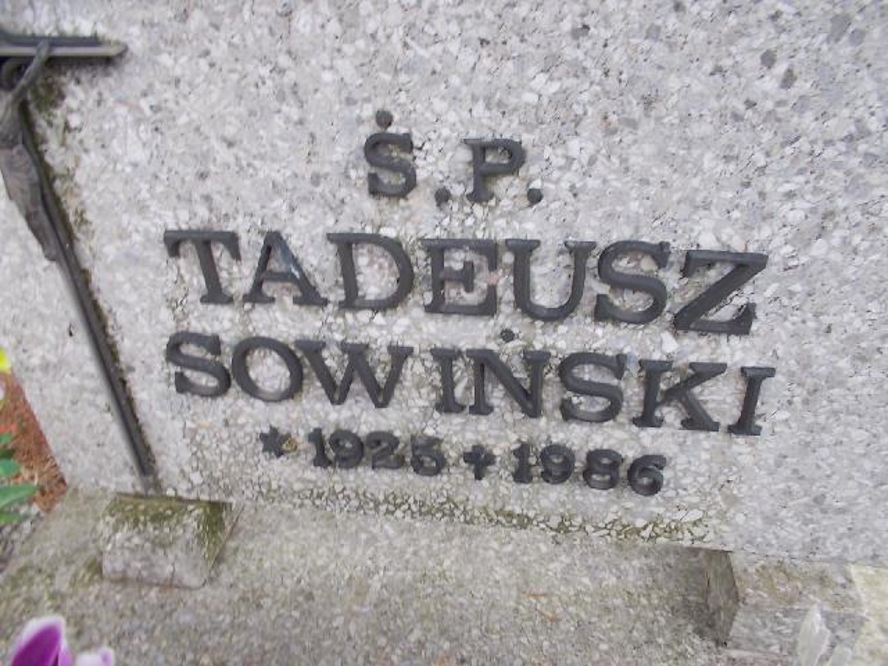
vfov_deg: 53.1
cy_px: 333
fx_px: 667
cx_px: 444
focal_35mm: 26
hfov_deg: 67.3
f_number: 3.2
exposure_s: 1/25
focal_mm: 4.6
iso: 100
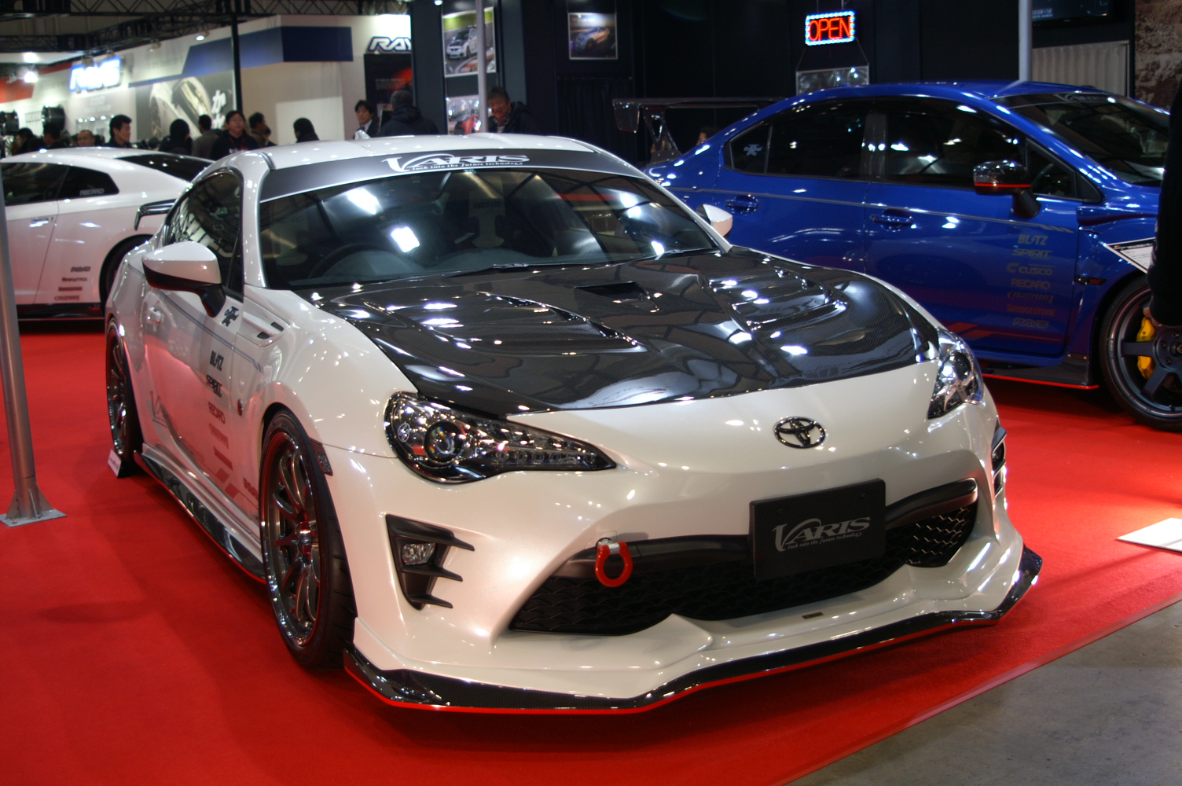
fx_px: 1378
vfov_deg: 31.8
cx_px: 591
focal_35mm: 42
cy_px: 393
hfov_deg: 46.4
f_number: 4
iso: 200
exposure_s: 1/50
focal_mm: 28
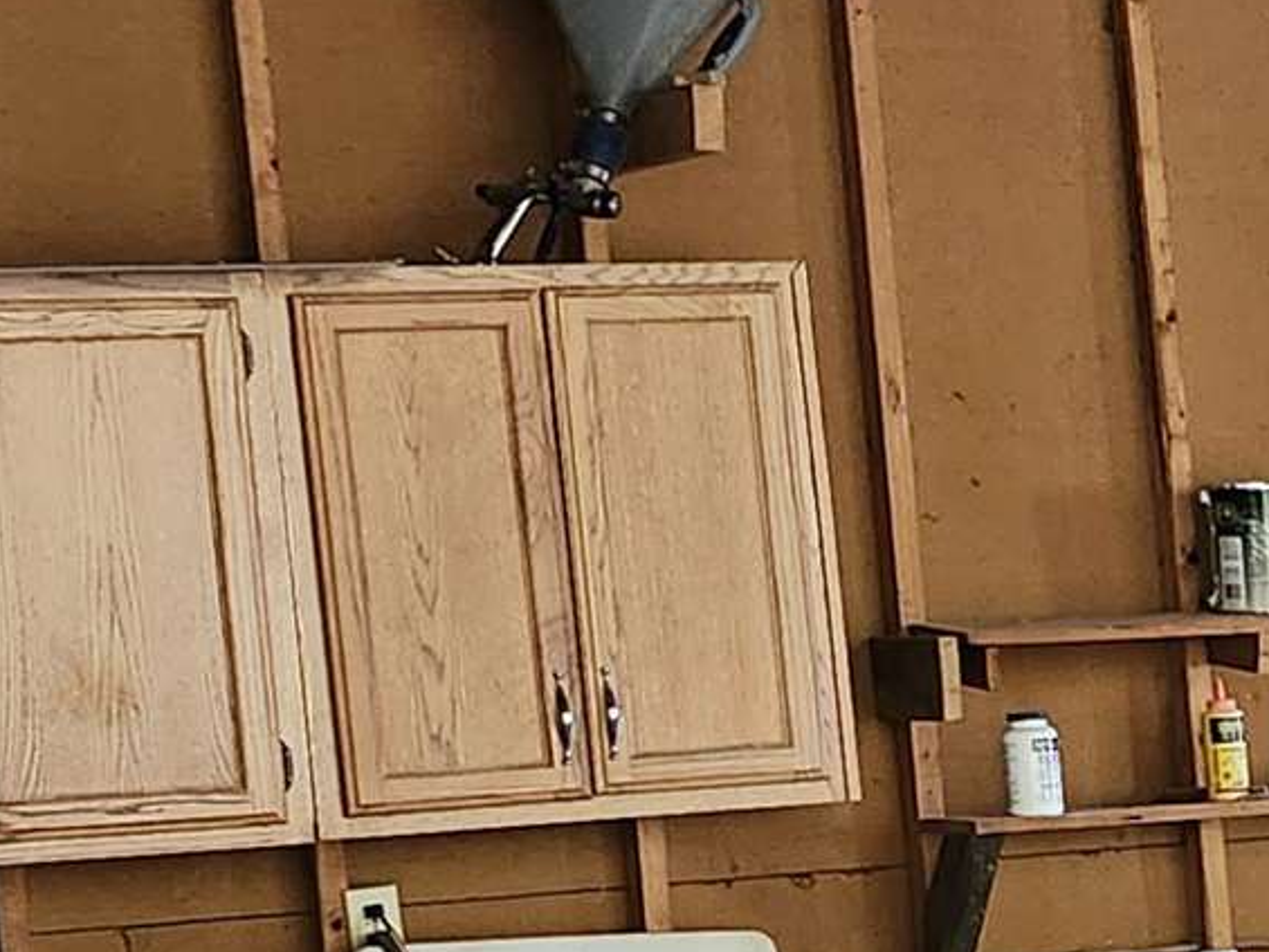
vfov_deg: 11.8
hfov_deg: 13.5
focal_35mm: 125
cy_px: 907
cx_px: 2531
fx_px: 4583
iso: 500
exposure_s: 1/30
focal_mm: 5.54
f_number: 1.8
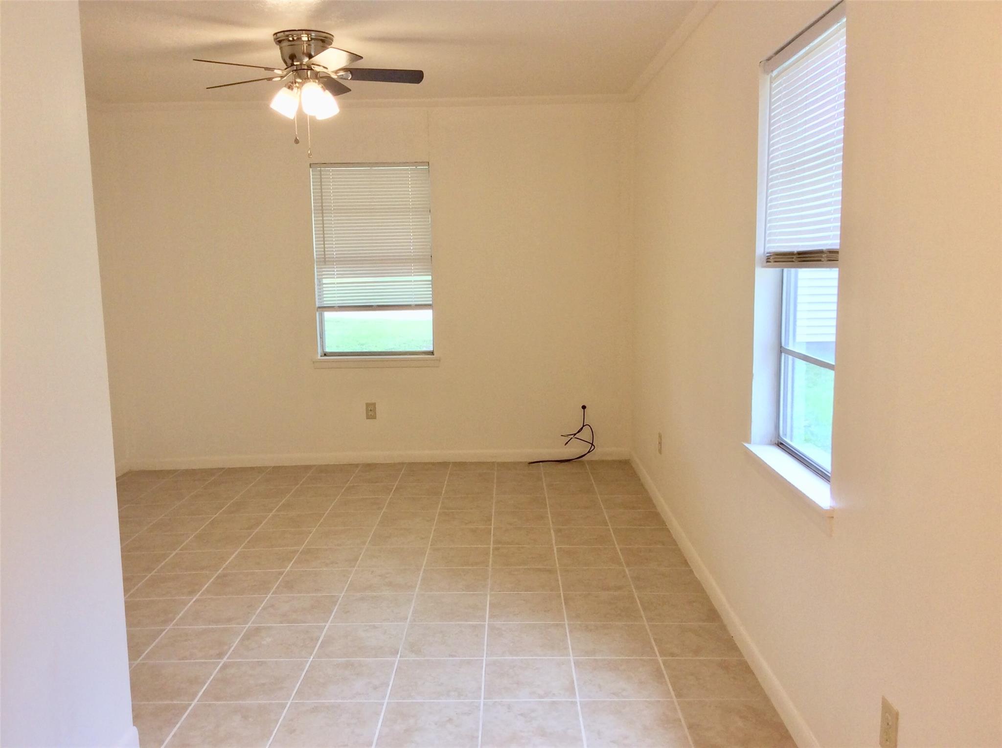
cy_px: 374
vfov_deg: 44.0
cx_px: 501
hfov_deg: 56.9
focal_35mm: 32
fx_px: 925
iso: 40
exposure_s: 1/60
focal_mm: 3.3
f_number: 2.4
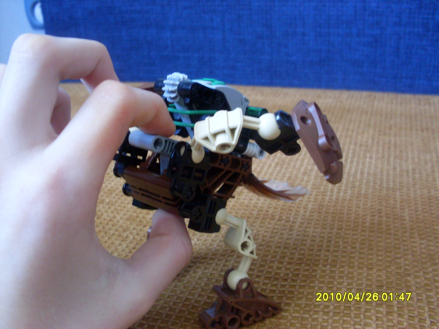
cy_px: 164
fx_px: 482
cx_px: 220
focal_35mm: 38
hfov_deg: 49.0
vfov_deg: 37.7
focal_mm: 6.3
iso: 200
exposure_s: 1/10
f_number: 2.8
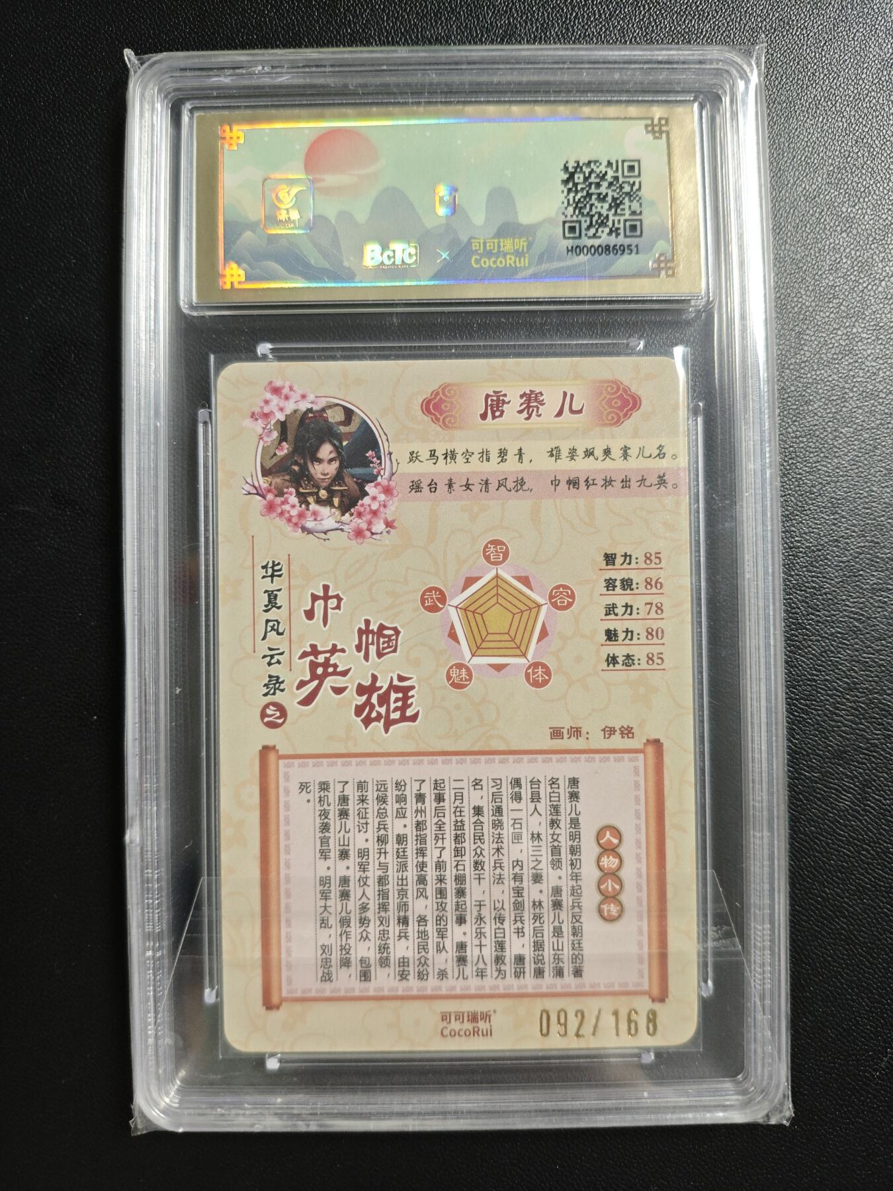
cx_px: 446
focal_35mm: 26
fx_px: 894
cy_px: 596
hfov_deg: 53.1
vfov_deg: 67.3
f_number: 1.5
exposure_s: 1/50
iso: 200
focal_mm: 4.94
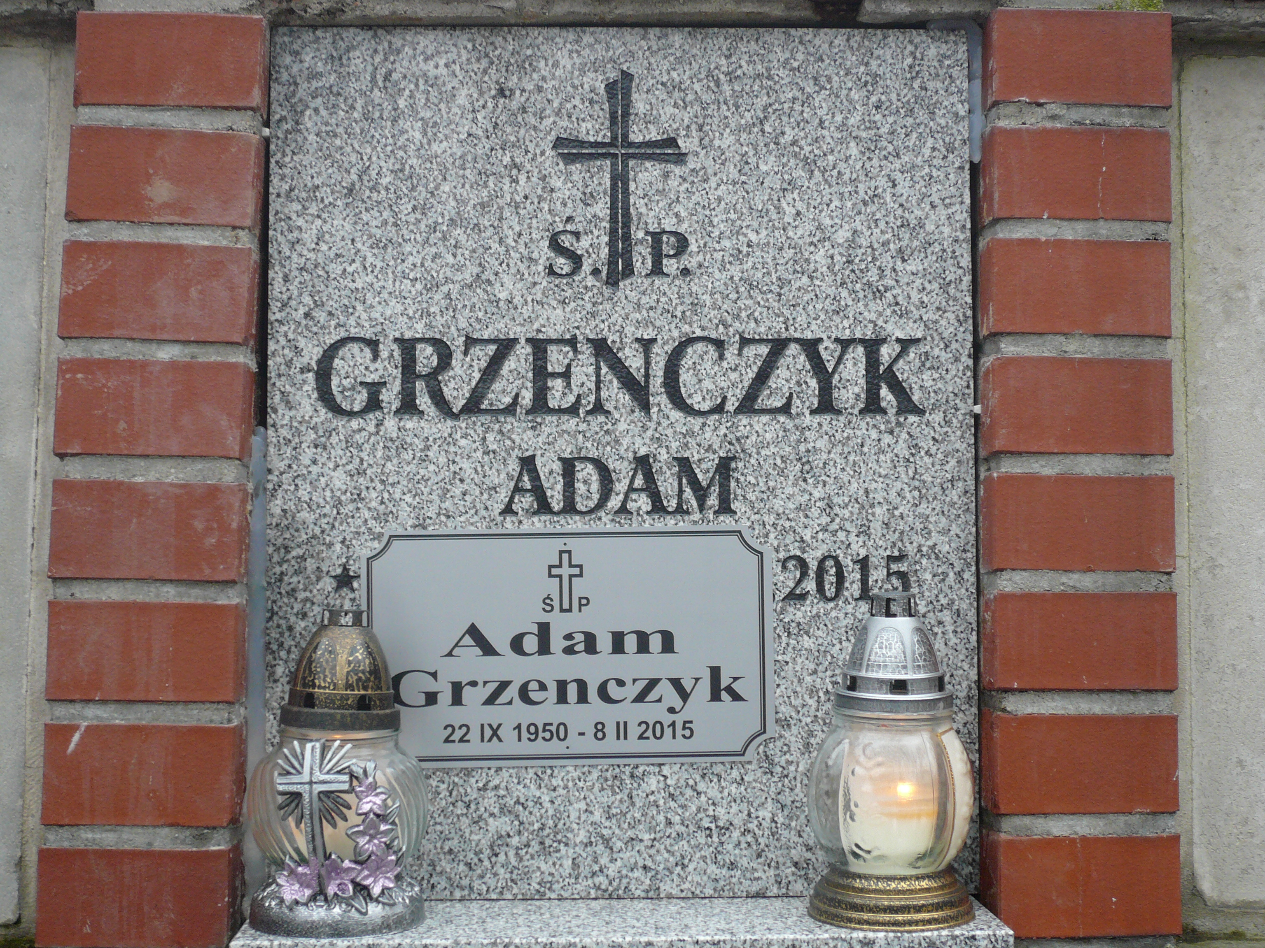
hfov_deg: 38.9
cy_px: 474
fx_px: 1791
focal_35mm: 49
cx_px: 632
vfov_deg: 29.7
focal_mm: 8.1
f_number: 3.6
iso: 100
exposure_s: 1/30
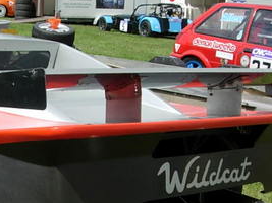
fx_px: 715
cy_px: 165
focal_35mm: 91
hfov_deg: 21.2
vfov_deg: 16.1
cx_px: 45
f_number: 4.8
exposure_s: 1/683
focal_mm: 7.8
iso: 64
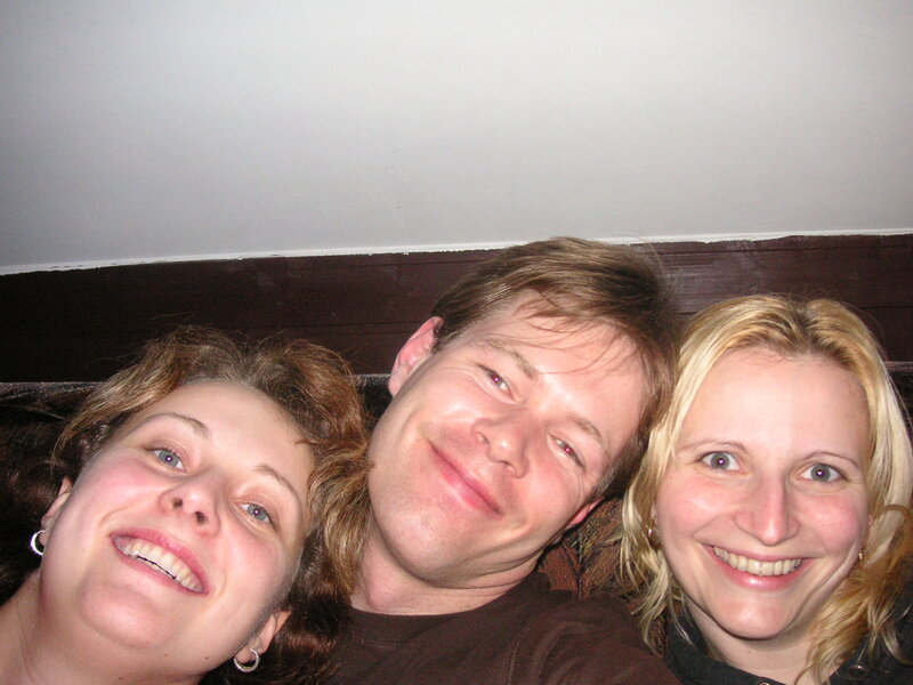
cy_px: 342
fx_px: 976
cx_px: 456
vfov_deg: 38.7
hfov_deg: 50.1
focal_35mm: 37
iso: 160
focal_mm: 6.1
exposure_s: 1/45
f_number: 2.8
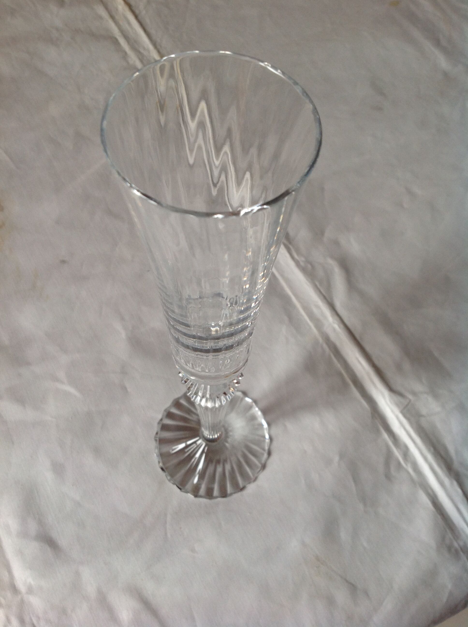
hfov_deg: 40.6
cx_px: 234
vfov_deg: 52.7
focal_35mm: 35
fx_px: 633
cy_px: 314
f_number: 2.4
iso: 64
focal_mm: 4.28
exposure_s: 1/40
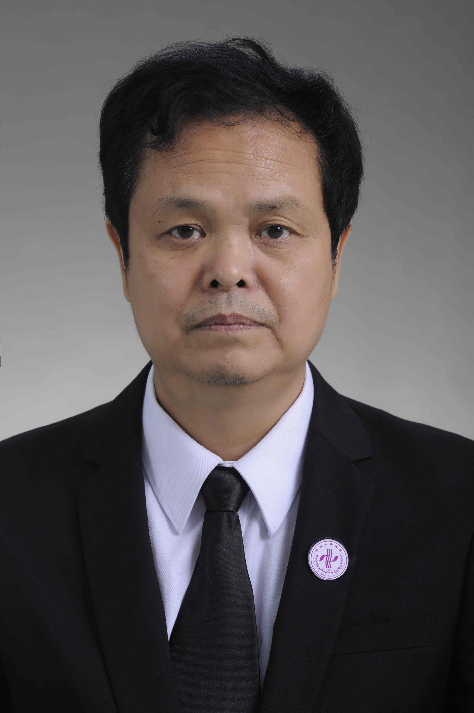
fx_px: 2524
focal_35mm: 128
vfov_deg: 16.1
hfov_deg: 10.7
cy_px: 356
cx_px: 237
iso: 160
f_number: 5.6
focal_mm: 85
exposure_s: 1/125
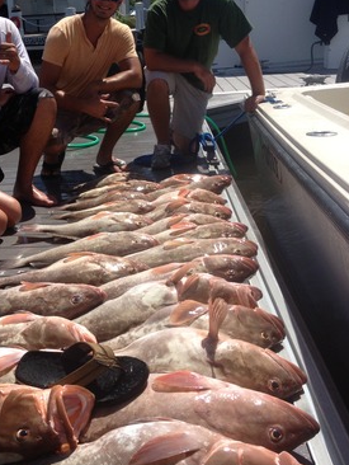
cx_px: 98
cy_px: 213
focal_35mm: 51
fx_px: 685
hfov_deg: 28.3
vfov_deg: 37.4
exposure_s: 1/2208
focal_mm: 4.28
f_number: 2.4
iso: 50
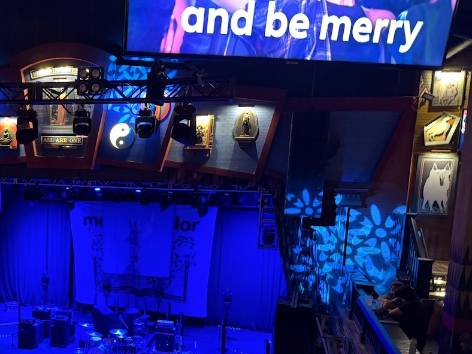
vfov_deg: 36.4
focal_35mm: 39
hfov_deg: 45.8
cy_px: 238
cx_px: 105
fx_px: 532
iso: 800
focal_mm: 6.76
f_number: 1.78
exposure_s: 1/30
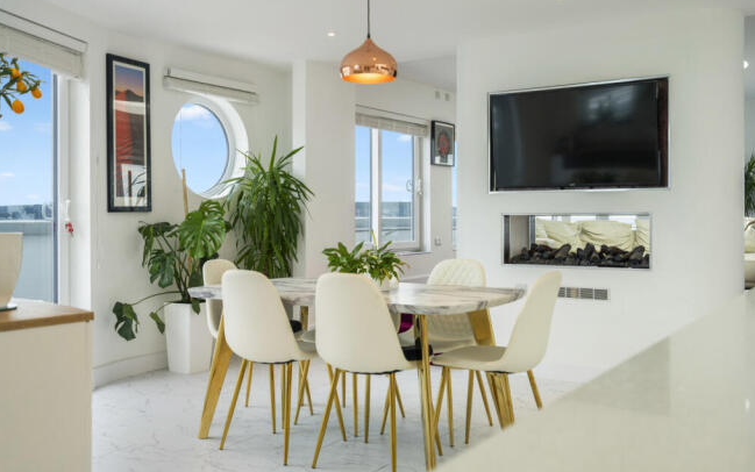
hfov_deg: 54.0
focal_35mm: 36
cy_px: 244
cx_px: 378
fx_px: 741
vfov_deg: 35.4
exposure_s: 1/250
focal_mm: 35
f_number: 4
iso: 400
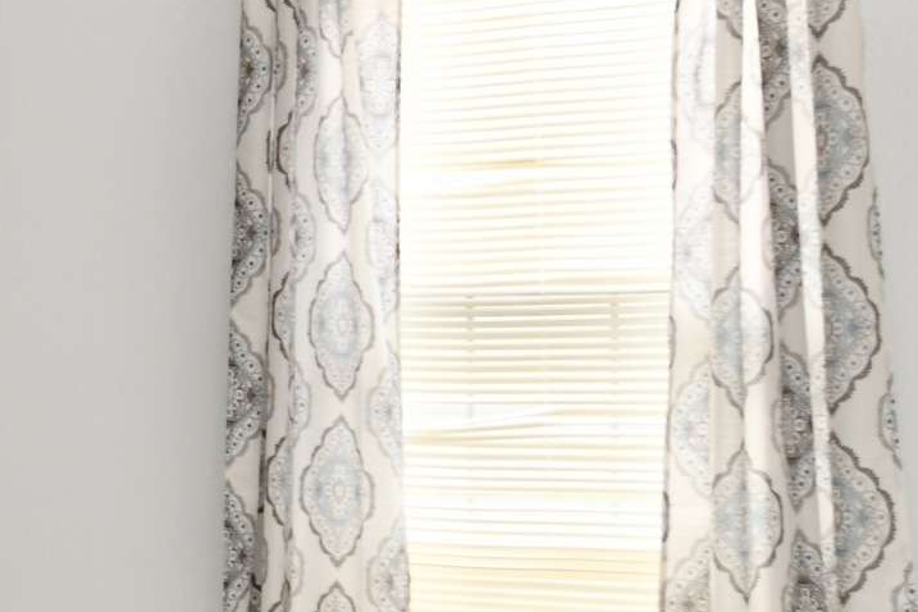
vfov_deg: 22.6
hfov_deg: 30.2
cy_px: 384
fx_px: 1530
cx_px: -70
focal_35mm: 60
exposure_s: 1/80
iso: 640
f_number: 6.3
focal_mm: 14
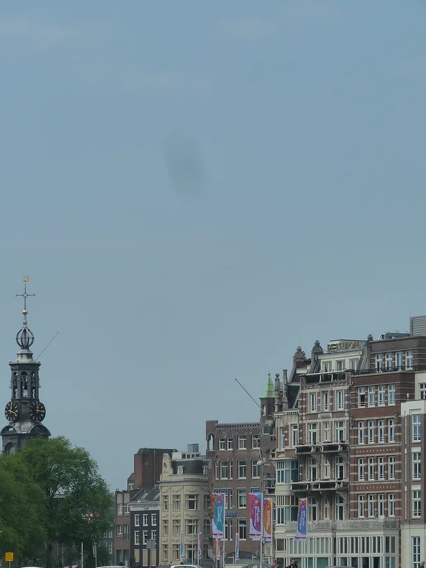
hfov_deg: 7.3
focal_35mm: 203
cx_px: 190
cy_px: 339
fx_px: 3329
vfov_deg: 9.7
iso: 125
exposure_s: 1/640
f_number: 5.6
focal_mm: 25.9
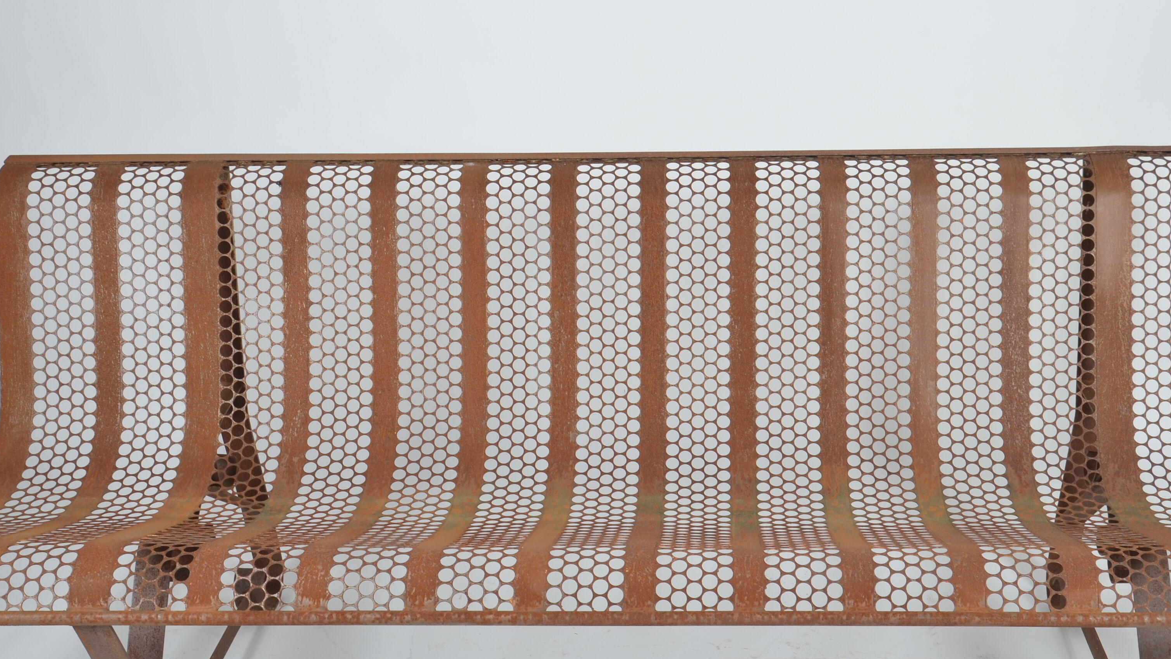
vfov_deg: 25.8
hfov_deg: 44.5
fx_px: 1428
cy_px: 456
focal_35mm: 46
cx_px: 654
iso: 100
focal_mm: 24
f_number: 11
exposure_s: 1/125
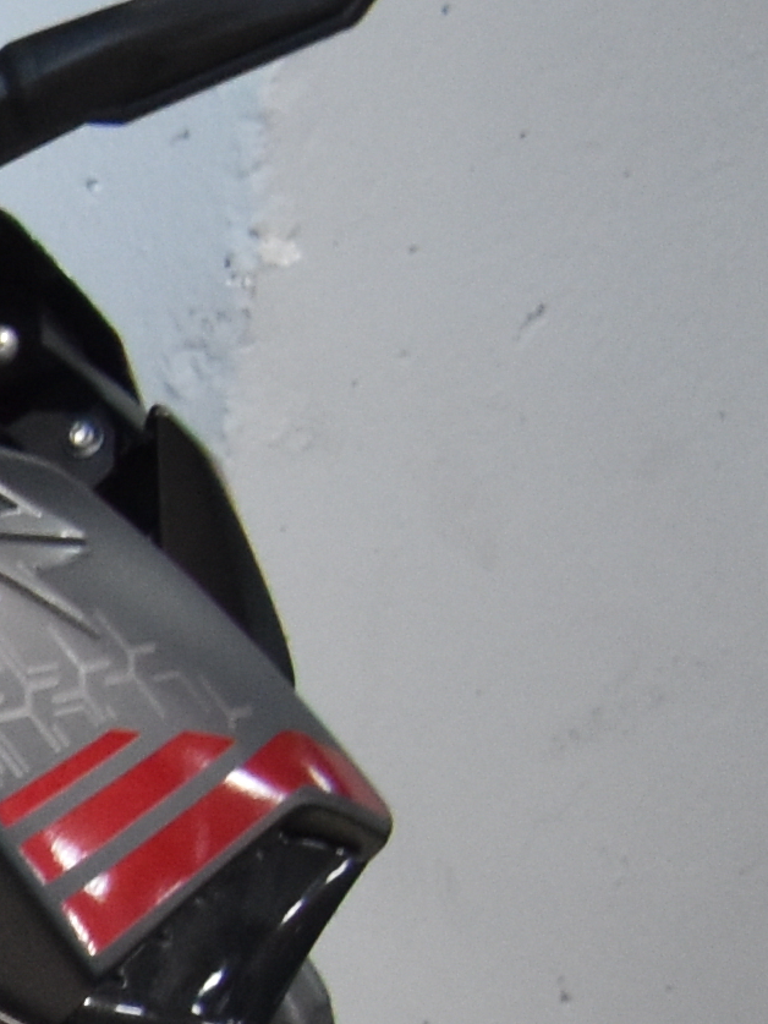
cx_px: -2755
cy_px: 1769
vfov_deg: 10.1
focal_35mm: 186
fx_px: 5501
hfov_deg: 6.0
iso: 800
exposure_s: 1/50
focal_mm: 18
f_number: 3.5
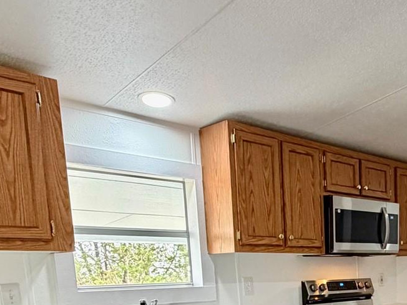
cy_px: 343
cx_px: 383
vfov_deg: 29.4
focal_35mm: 44
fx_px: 517
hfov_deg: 39.2
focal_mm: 2.22
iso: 320
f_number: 2.2
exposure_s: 1/60
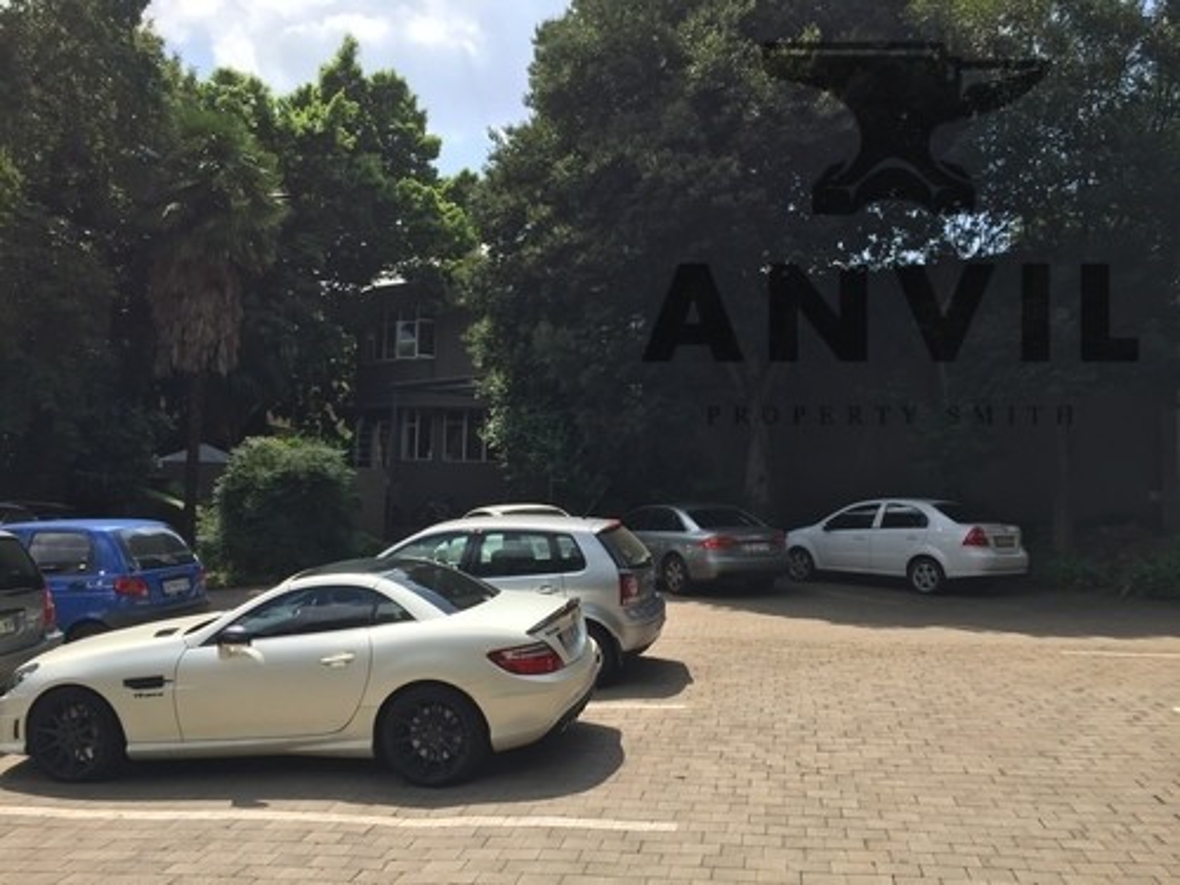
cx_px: 590
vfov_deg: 48.2
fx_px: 989
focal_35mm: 29
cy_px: 442
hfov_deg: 61.7
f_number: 2.2
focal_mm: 4.15
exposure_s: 1/1582
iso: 32
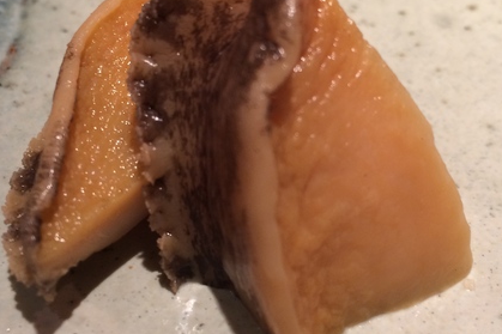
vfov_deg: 28.0
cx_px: 288
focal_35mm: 48
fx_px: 669
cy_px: 144
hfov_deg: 41.0
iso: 80
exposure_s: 1/30
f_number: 2.2
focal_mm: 4.15
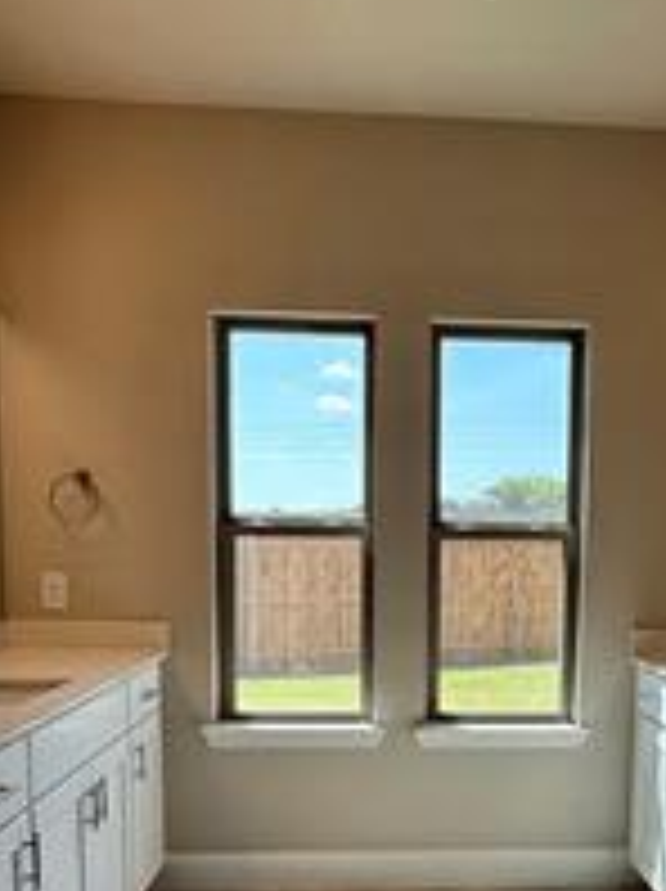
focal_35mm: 34
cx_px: 441
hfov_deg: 41.2
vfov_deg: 52.1
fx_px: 874
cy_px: 648
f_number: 2.2
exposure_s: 1/506
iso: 64
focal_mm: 2.22
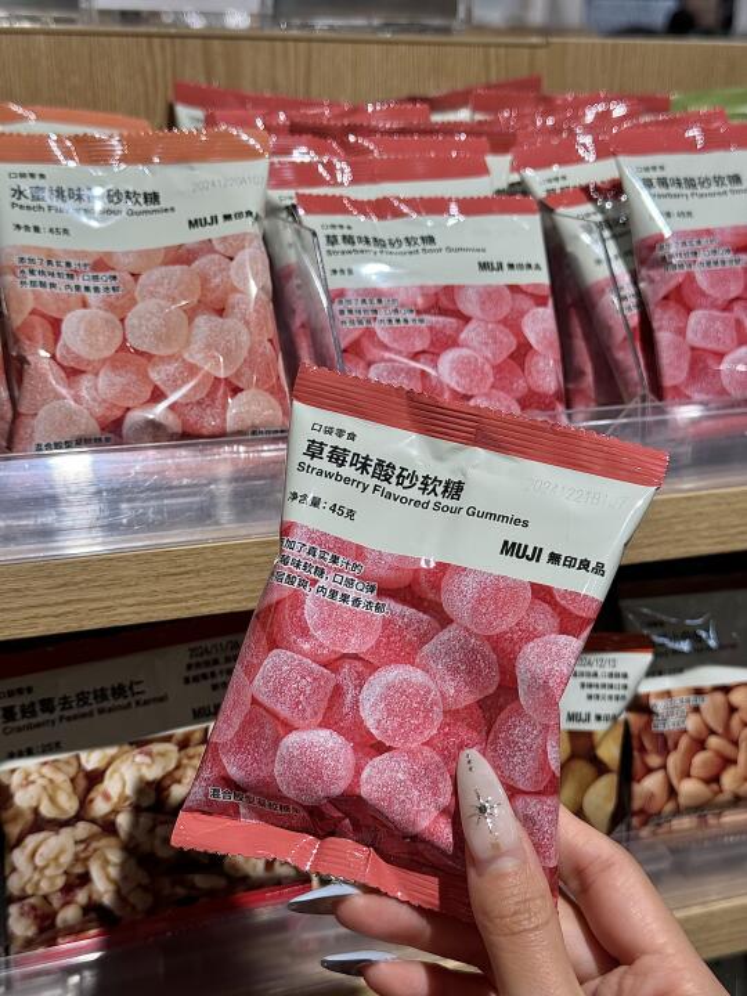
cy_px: 498
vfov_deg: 39.7
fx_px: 1381
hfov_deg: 30.3
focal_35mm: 48
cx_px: 374
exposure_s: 1/182
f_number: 1.78
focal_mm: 6.76
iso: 50
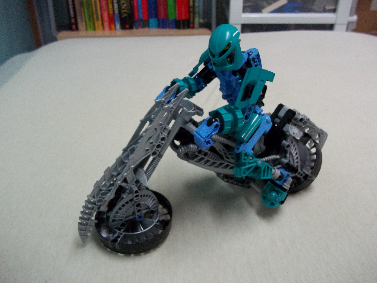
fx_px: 349
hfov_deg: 56.8
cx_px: 188
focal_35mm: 32
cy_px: 142
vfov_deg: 44.2
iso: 146
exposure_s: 1/30
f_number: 2.9
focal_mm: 5.7
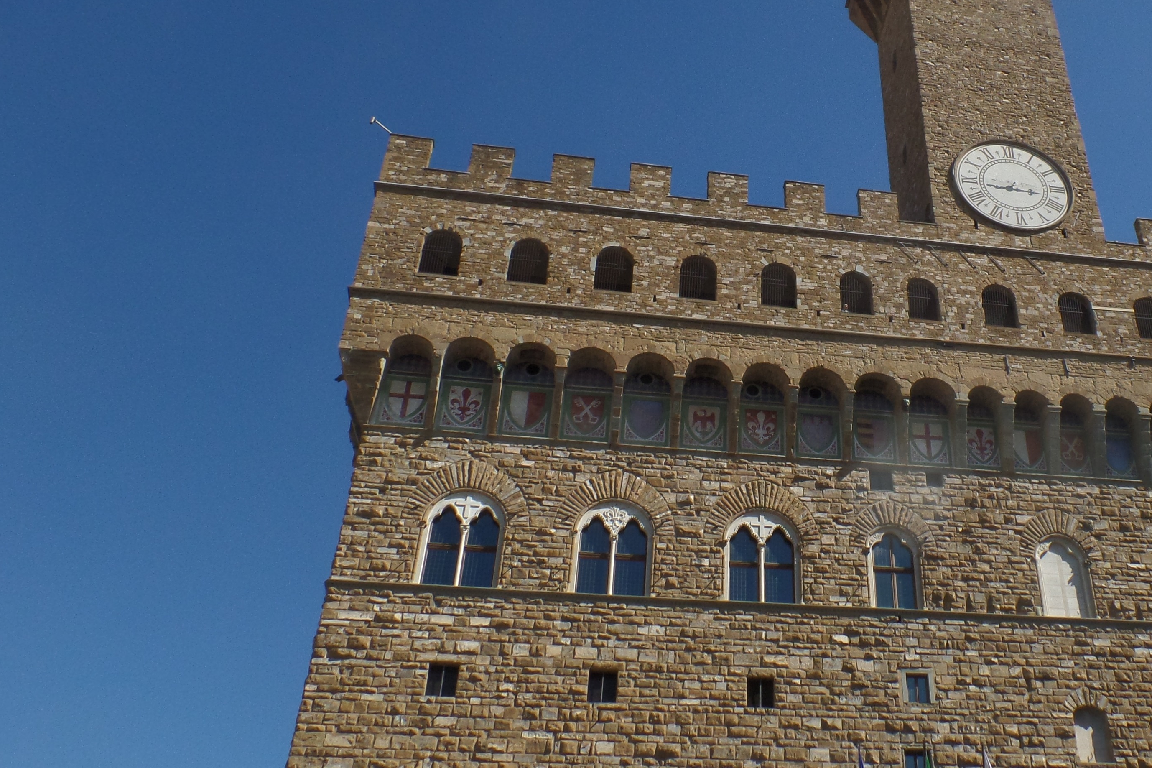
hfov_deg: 46.7
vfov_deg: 33.2
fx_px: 1280
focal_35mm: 40
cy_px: 276
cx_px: 866
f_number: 4
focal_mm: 4.1
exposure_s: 1/1000
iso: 100
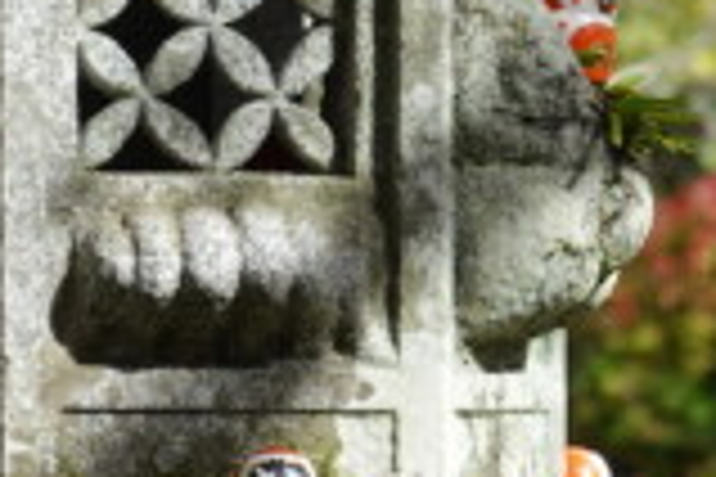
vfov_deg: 3.4
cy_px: 140
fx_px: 8154
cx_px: 739
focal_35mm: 410
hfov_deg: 5.0
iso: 125
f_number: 4.5
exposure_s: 1/320
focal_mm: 52.59
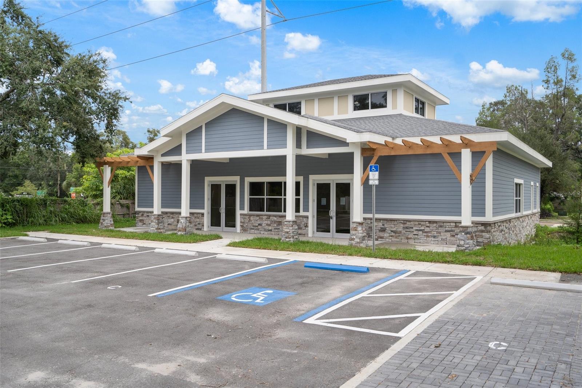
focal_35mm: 30
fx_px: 485
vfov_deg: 43.6
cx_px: 291
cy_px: 194
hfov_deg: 61.9
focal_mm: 30
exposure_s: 1/80
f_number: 8
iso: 320
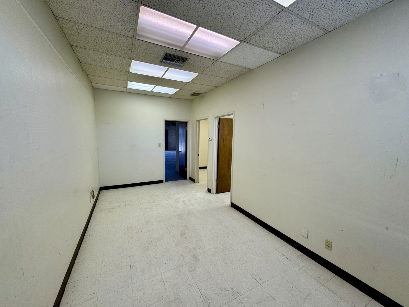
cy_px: 154
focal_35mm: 14
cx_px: 204
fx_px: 165
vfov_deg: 85.7
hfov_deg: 102.1
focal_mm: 2.22
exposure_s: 1/120
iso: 80
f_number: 2.2
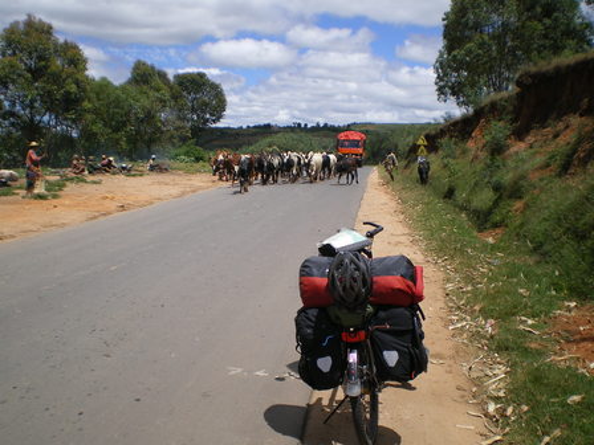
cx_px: 297
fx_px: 652
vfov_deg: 37.7
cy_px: 222
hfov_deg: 49.0
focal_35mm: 38
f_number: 4.6
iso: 64
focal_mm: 6.3
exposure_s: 1/500
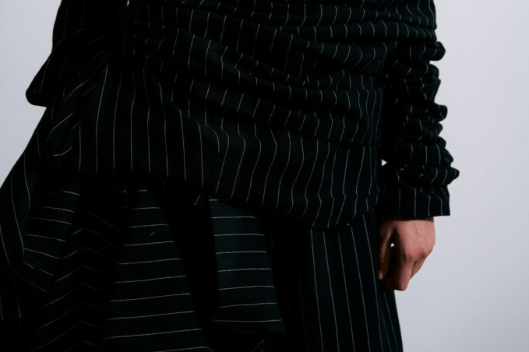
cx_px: 264
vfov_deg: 16.1
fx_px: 1219
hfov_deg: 24.5
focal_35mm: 83
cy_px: -7
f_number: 4
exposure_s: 1/200
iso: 400
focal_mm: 55
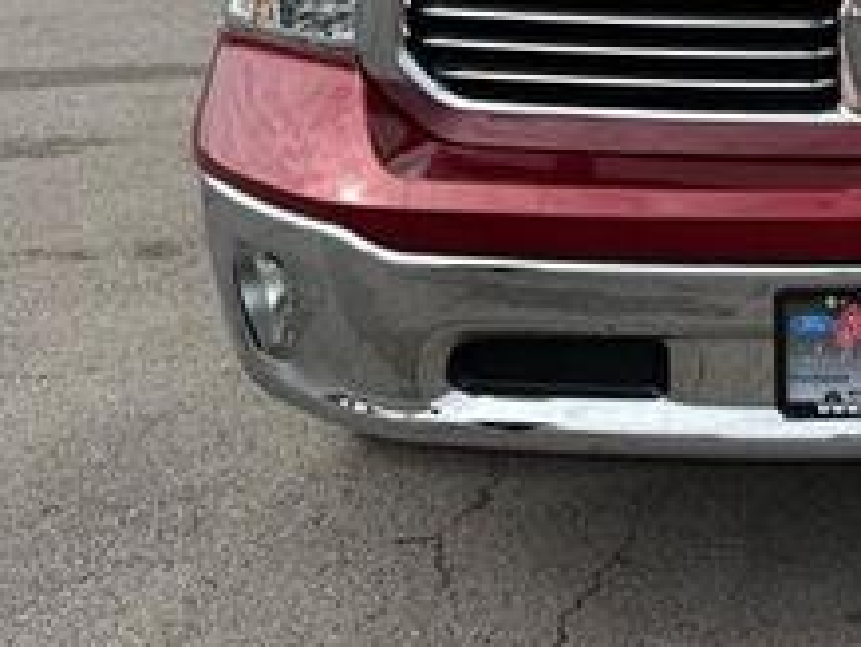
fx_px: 1494
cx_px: 920
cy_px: 20
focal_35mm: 60
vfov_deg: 23.6
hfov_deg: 29.4
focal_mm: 5.96
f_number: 1.6
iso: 50
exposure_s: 1/3125
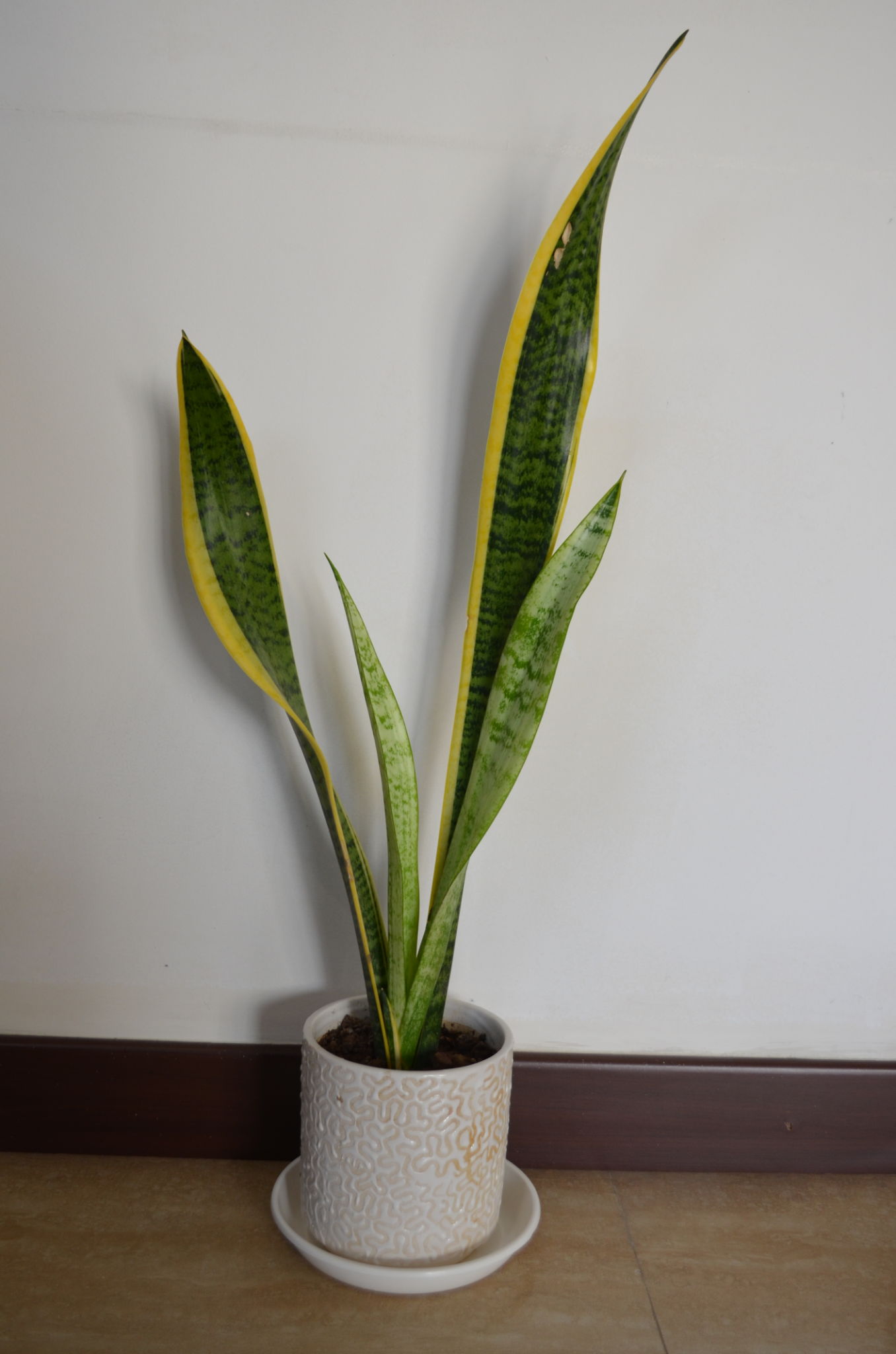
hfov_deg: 36.7
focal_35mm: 36
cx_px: 448
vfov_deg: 53.2
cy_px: 677
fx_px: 1350
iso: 400
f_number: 5.6
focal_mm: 24
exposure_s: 1/60
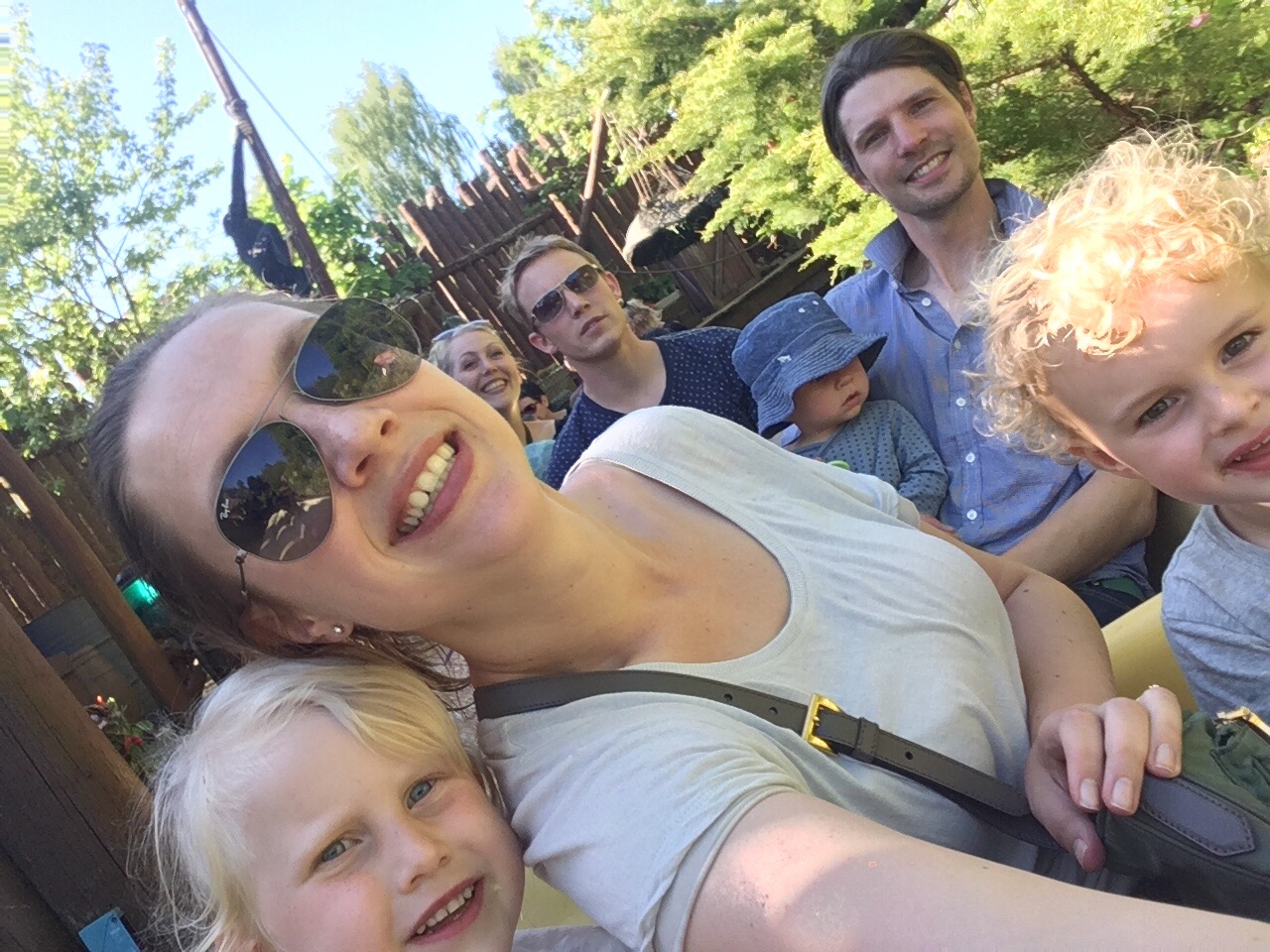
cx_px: 635
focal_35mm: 31
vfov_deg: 45.4
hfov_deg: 58.4
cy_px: 476
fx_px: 1137
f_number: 2.4
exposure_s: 1/168
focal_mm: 2.15
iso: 50
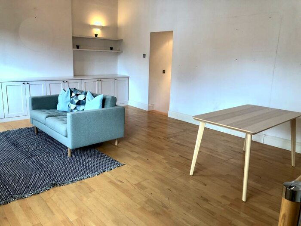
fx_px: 243
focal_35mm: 28
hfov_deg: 63.4
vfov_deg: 49.7
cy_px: 113
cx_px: 150
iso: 25
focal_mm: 3.99
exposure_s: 1/33
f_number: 1.8
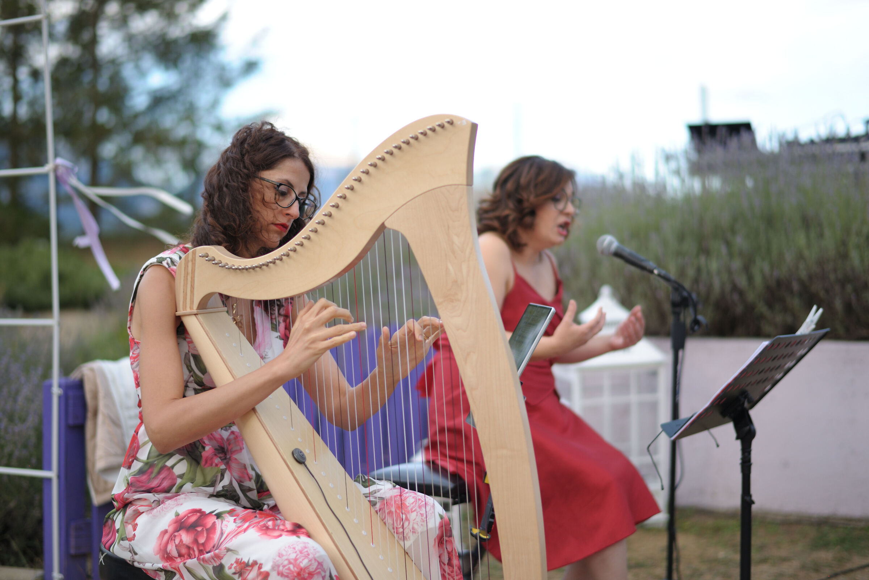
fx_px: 1400
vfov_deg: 23.4
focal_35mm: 58
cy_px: 290
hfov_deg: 34.5
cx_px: 434
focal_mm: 58
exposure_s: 1/1250
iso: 100
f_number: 1.4
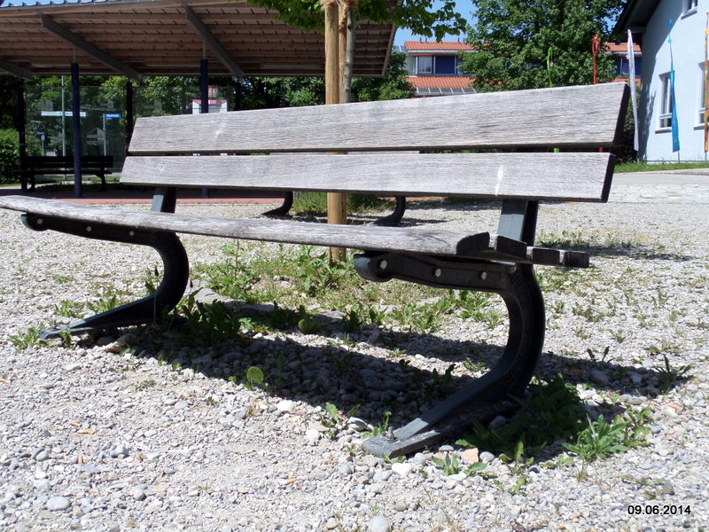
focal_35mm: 41
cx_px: 354
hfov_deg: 45.8
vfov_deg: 35.1
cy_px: 266
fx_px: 840
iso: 80
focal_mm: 6.8
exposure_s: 1/500
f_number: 4
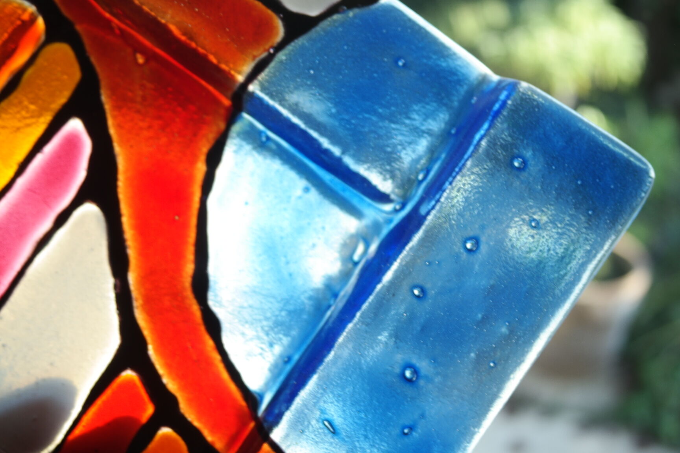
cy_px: 226
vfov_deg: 31.2
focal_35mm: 43
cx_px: 340
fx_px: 812
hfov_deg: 45.4
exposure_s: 1/30
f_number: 5.6
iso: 100
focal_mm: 28
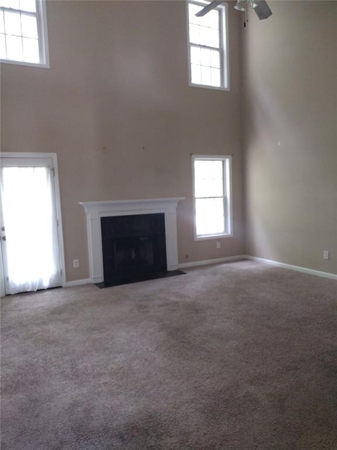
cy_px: 225
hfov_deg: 51.4
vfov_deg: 65.3
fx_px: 350
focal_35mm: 27
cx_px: 168
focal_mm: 4.71
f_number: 1.7
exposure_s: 1/40
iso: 616
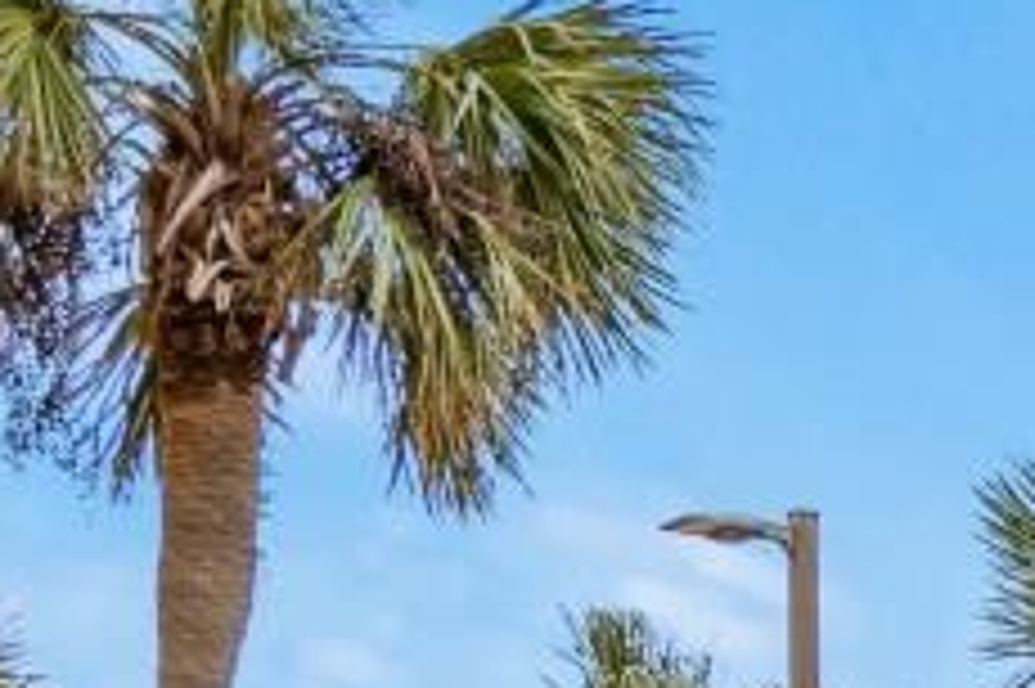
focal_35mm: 155
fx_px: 4453
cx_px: 2164
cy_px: 1484
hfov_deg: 11.7
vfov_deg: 8.3
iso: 100
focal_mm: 15
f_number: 5.6
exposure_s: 1/125
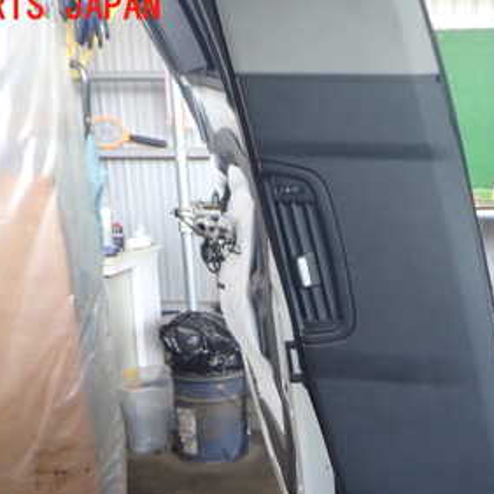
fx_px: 759
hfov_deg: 35.3
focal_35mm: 47
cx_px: 368
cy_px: 380
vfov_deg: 35.1
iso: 200
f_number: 2
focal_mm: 4.5
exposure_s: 1/60
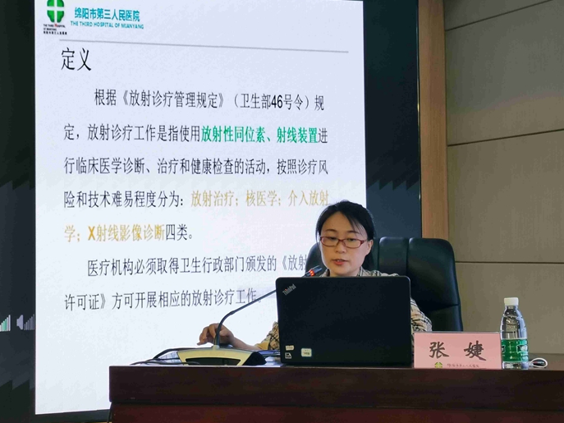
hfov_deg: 34.9
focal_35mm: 55
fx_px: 896
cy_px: 209
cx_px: 278
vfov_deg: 26.6
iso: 64
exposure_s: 1/120
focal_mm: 5.58
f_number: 1.8
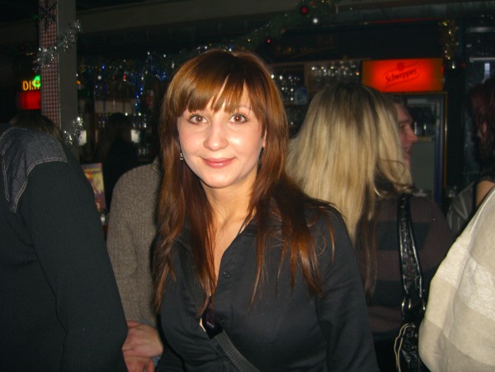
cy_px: 186
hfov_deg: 49.0
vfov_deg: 37.7
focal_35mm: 38
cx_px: 248
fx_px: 543
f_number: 2.8
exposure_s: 1/60
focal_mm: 7.9
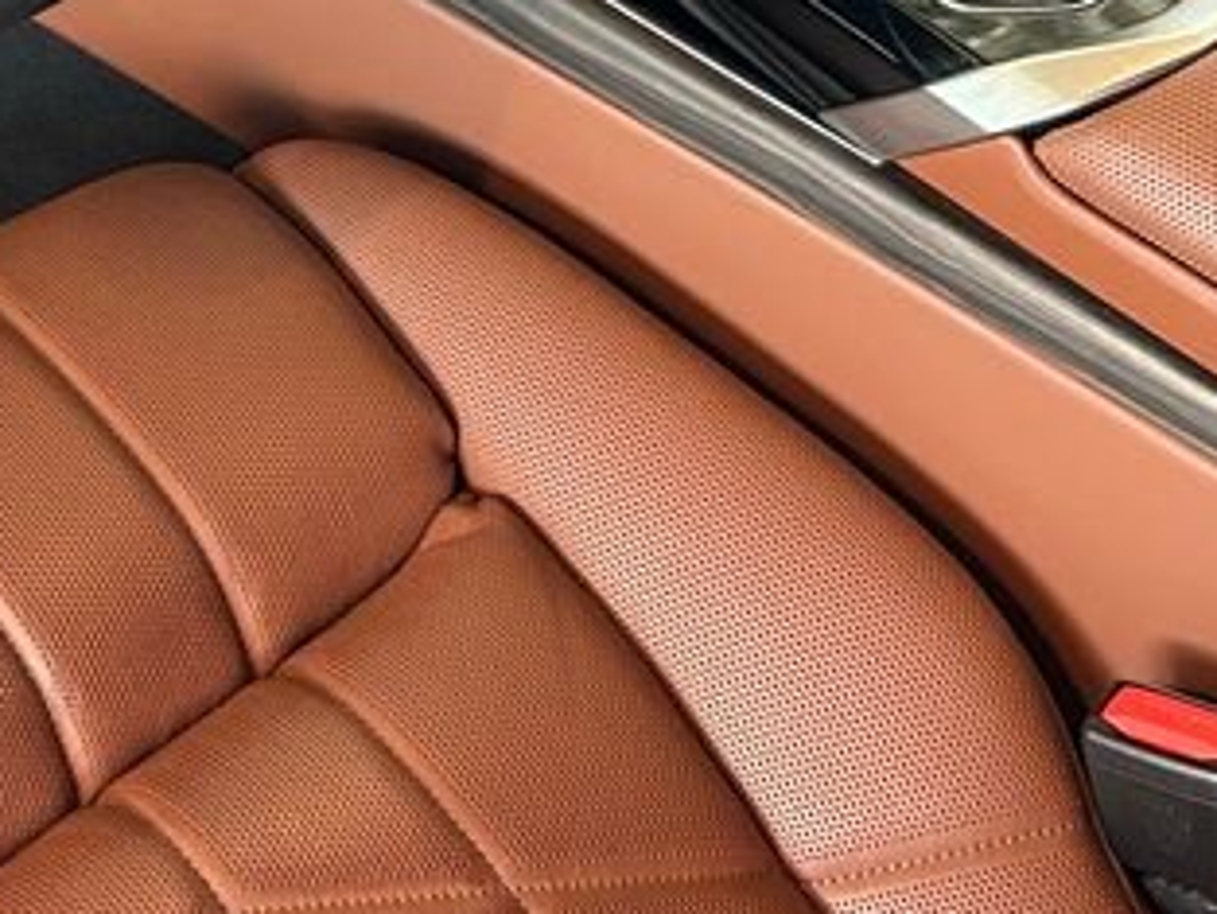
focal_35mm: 85
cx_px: 202
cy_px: -128
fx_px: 2990
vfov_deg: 16.8
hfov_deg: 22.6
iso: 400
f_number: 1.5
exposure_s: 1/50
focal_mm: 5.7
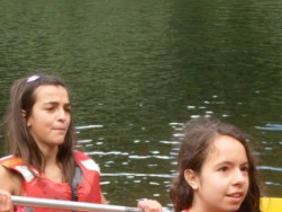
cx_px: 235
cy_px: 186
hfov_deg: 13.1
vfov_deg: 9.8
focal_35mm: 150
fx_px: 1221
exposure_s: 1/250
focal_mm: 14
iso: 400
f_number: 5.1
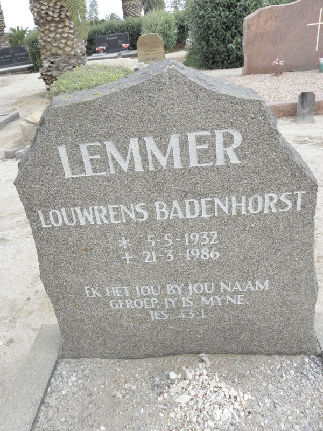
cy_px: 216
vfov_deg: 65.3
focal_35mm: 27
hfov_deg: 51.4
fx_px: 336
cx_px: 162
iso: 200
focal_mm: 4.83
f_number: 6.3
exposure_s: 1/320
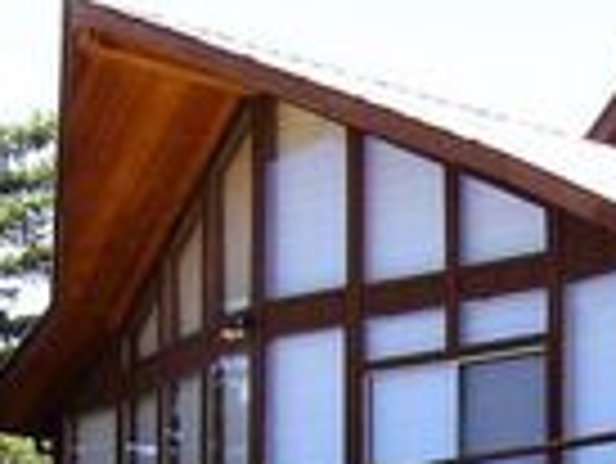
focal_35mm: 142
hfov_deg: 13.6
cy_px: 583
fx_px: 2529
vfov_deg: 10.3
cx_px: 647
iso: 100
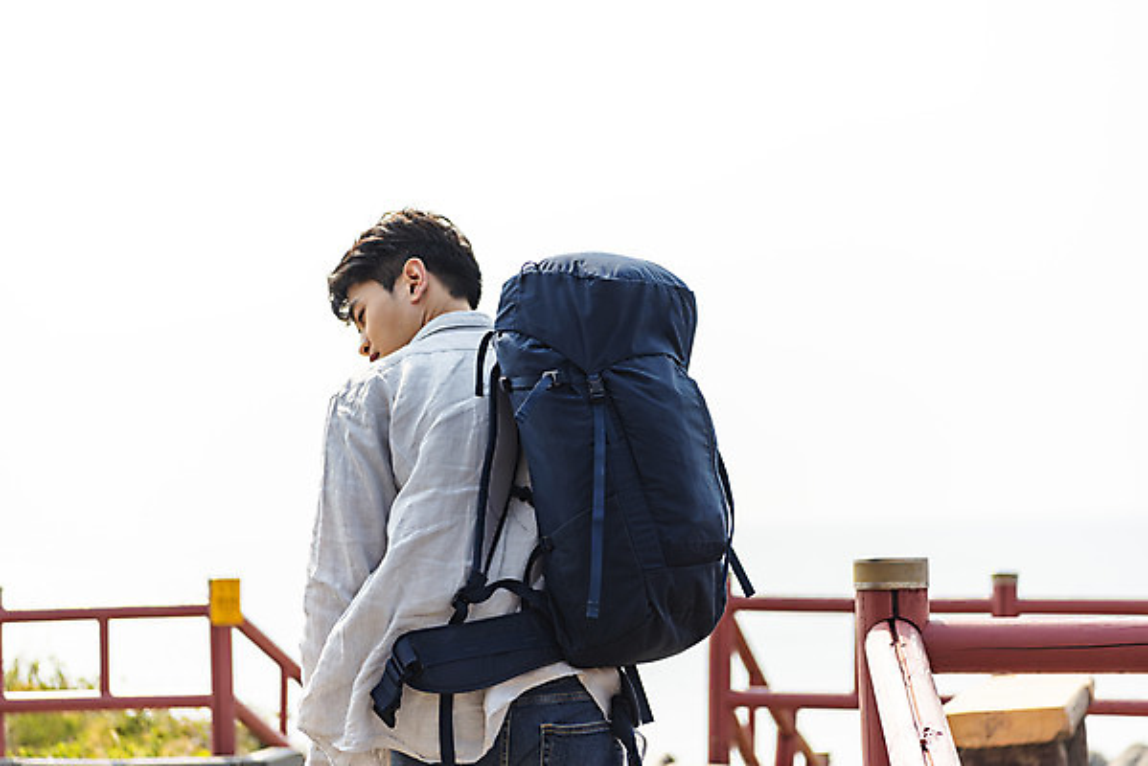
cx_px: 574
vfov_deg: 19.5
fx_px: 2233
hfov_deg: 28.8
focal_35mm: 70
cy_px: 383
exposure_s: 1/1600
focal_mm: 70
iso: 100
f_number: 2.8
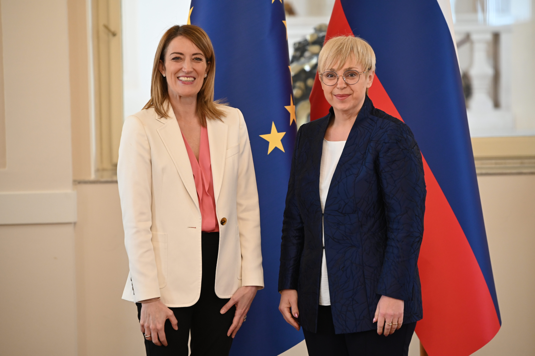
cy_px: 178
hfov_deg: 12.1
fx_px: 2525
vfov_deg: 8.1
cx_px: 268
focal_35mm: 170
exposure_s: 1/160
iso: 2000
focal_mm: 170
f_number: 4
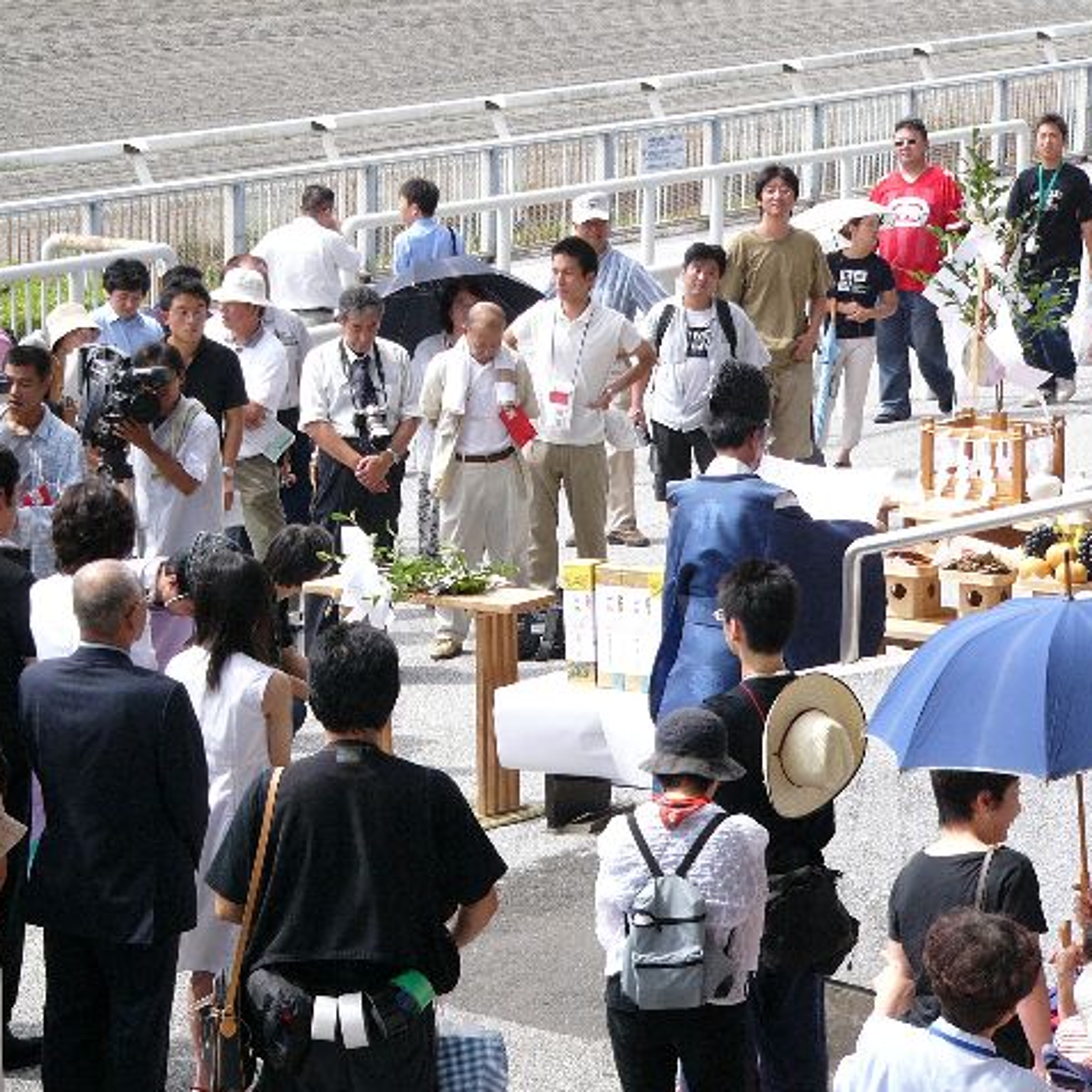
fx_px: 4783
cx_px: 428
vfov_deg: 13.0
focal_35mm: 134
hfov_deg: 13.0
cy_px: 547
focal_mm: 18.8
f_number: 2.8
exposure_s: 1/1000
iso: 100
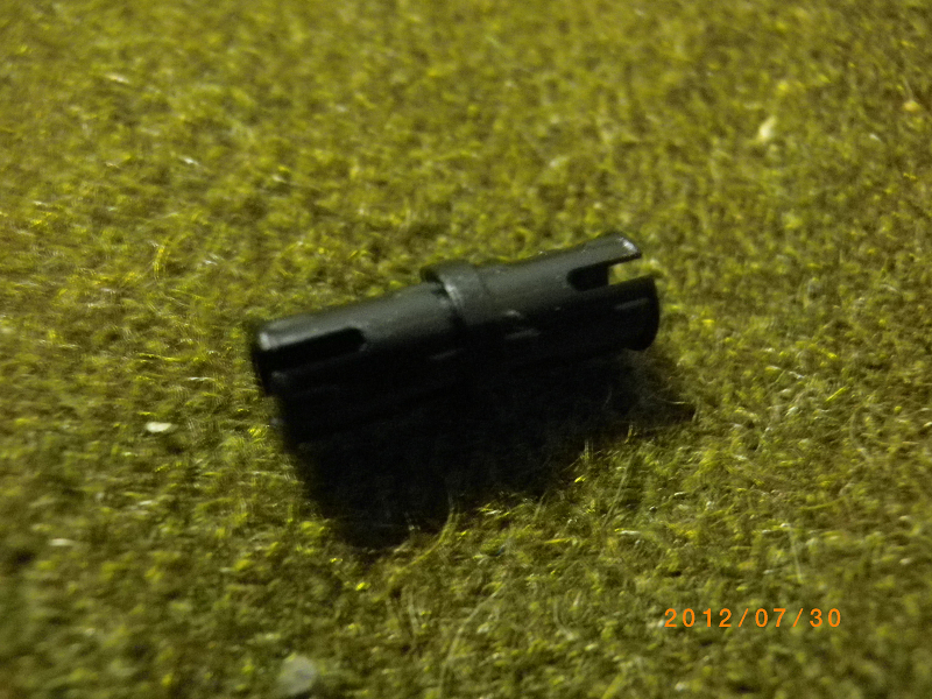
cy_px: 350
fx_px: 1104
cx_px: 466
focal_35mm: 41
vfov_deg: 35.1
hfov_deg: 45.8
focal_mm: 7.3
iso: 800
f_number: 3.9
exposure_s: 1/4
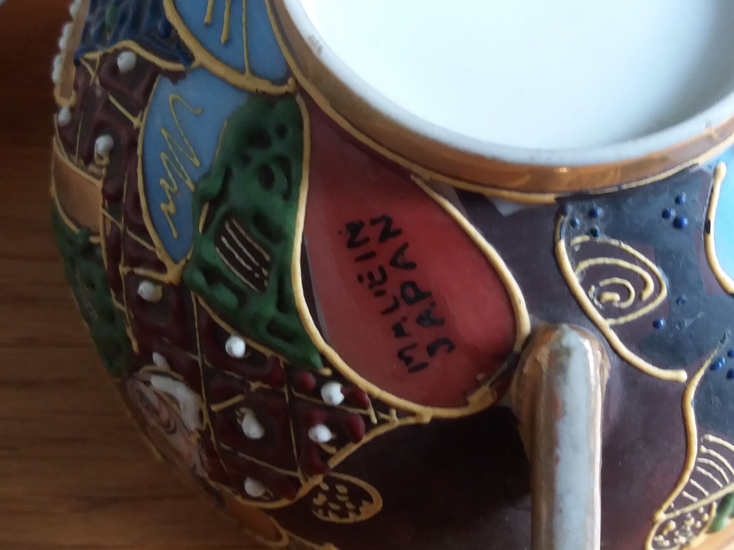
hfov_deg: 38.0
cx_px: 451
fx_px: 1060
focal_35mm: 50
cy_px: 293
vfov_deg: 29.1
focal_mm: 3.7
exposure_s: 1/20
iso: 160
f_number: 1.9
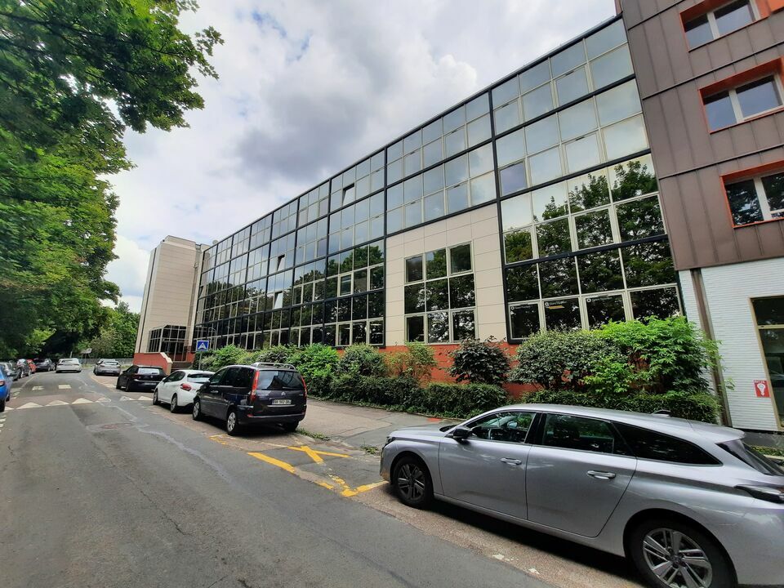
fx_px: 294
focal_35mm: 13
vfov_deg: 89.9
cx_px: 392
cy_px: 294
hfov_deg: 106.2
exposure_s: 1/1049
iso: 40
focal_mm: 1.74
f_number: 2.2
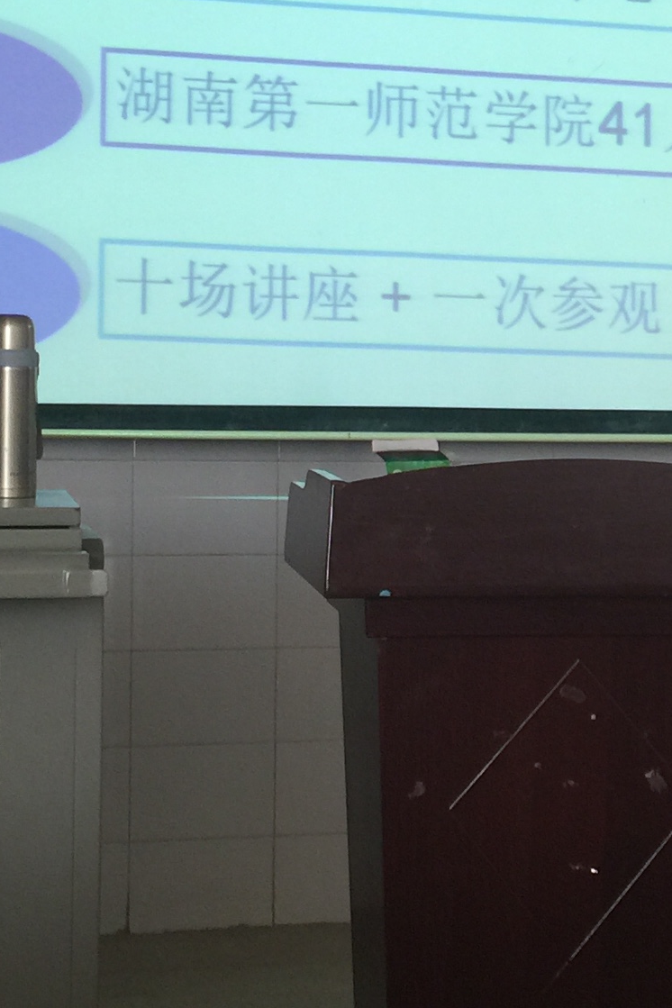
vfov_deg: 23.1
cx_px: 719
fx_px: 2464
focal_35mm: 88
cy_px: 475
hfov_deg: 15.2
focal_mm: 4.15
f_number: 2.2
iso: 32
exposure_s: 1/15
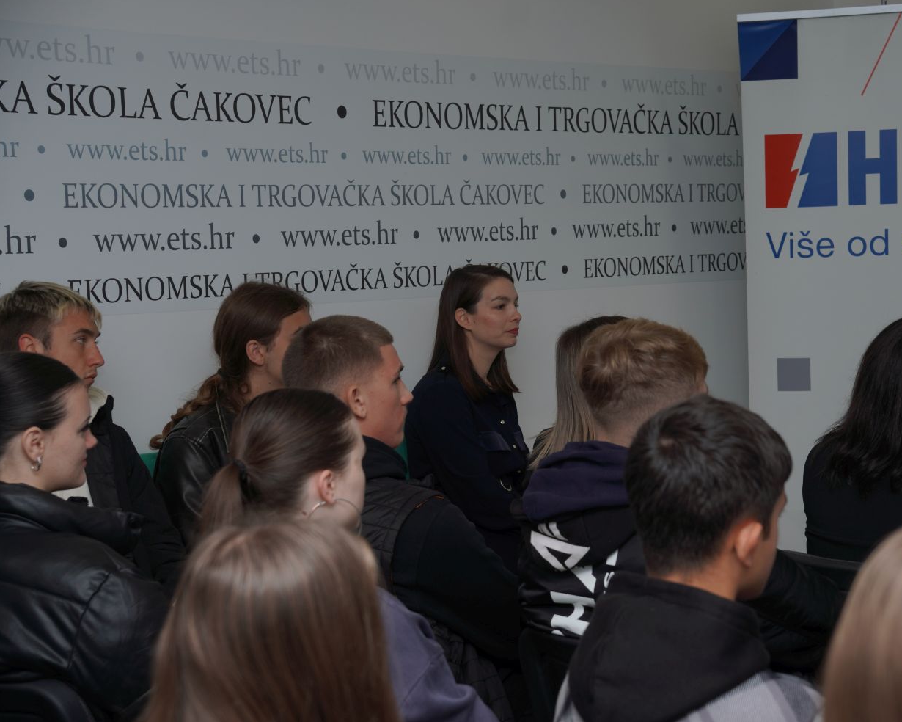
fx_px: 2269
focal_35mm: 85
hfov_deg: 22.4
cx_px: 542
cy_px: 360
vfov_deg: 18.1
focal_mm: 50
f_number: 5
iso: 125
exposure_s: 1/160
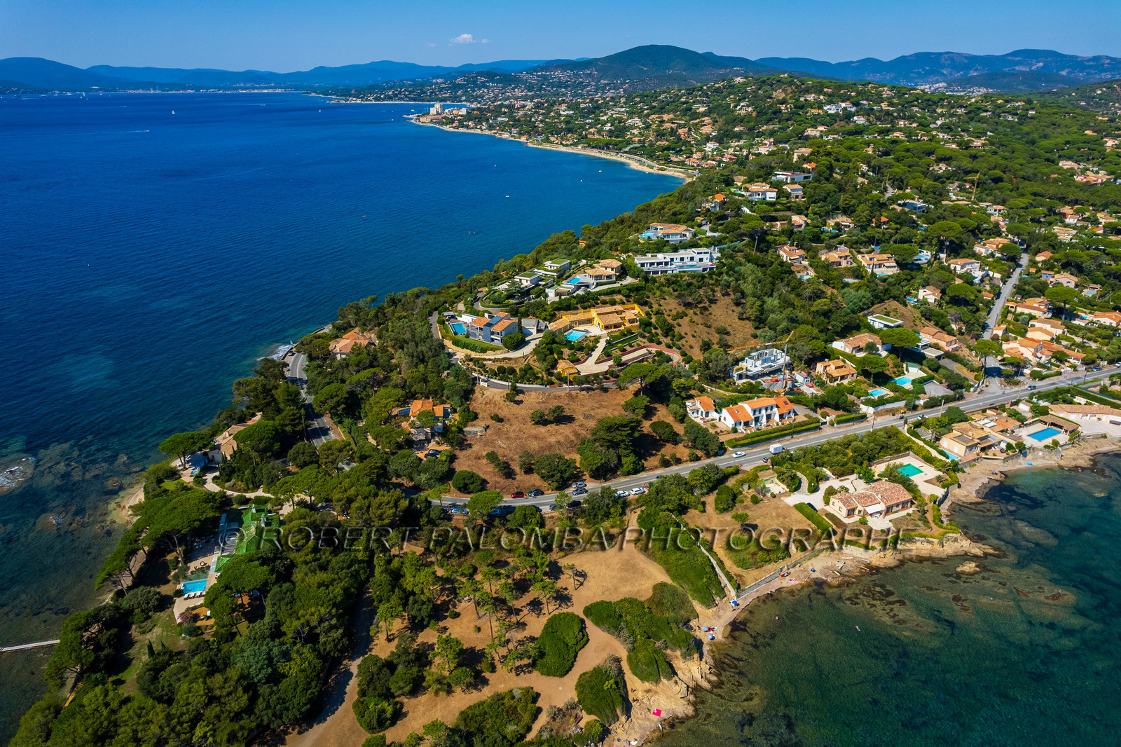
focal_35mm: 22
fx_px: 685
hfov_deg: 78.6
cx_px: 560
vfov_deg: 57.2
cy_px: 374
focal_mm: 8.4
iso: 100
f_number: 2.8
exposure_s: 1/3200
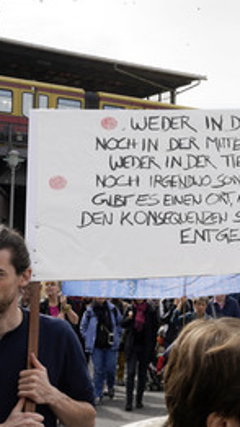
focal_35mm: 65
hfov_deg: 18.0
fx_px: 735
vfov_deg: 32.3
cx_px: 257
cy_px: 224
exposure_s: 1/200
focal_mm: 36
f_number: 11
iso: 160
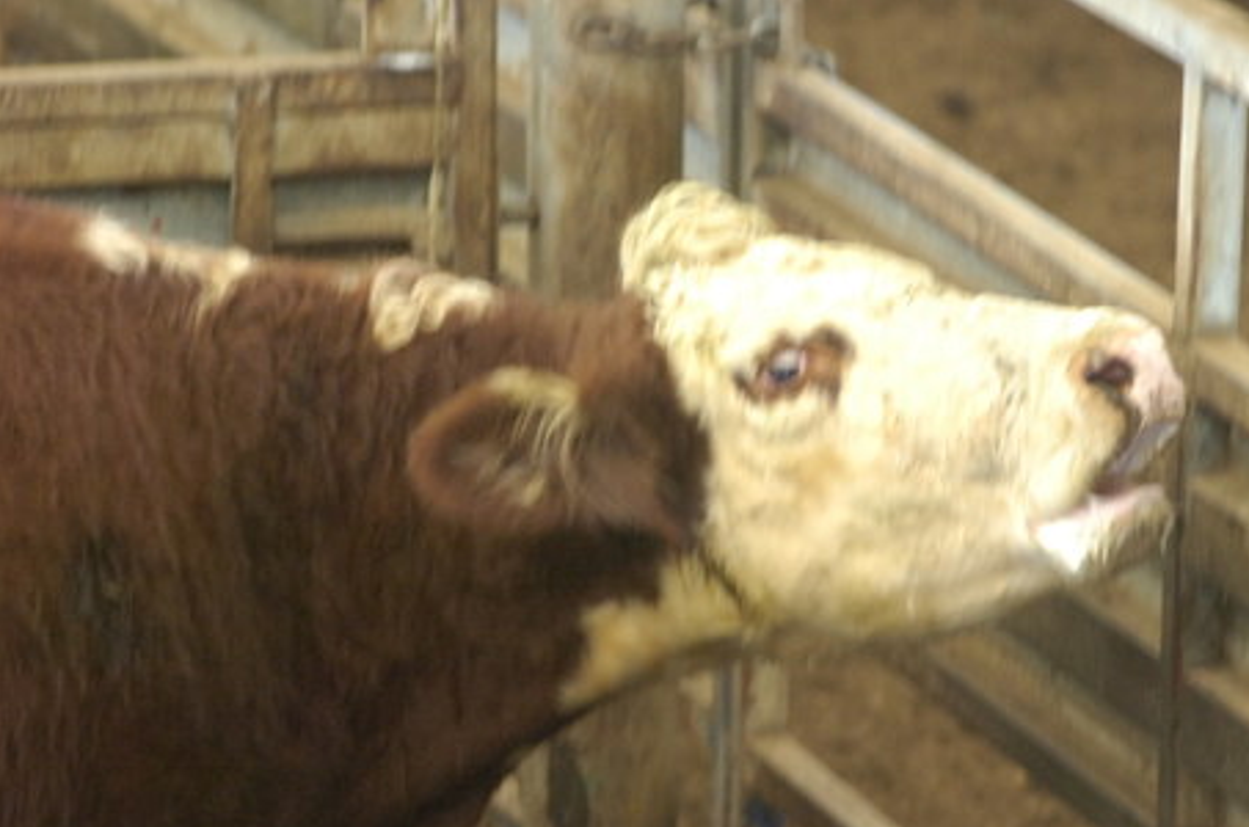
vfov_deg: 4.0
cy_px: 434
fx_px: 11702
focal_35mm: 338
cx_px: 731
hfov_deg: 6.1
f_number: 3.5
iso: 1250
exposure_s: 1/30
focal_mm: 170
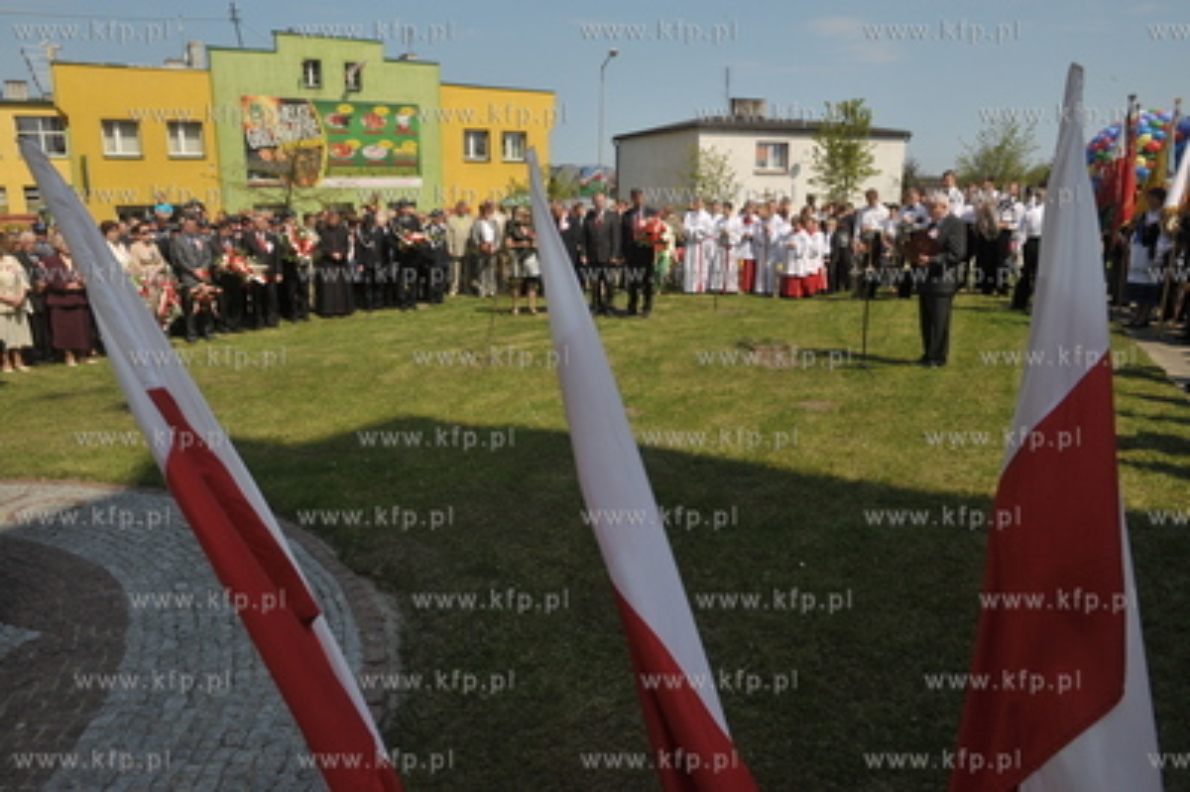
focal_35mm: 24
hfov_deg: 73.8
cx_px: 595
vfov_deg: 53.1
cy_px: 396
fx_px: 793
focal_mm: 24
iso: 500
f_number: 13
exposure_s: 1/640
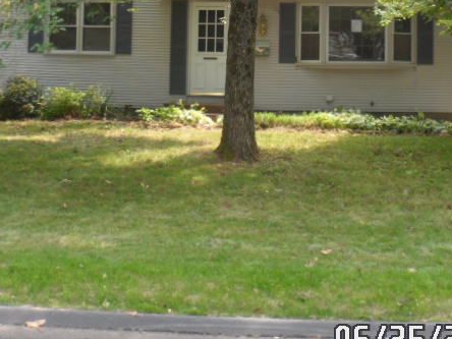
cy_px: 31
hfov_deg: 32.1
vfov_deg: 23.7
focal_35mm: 60
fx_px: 783
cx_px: 269
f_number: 3.3
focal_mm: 4.9
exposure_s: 1/180
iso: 80
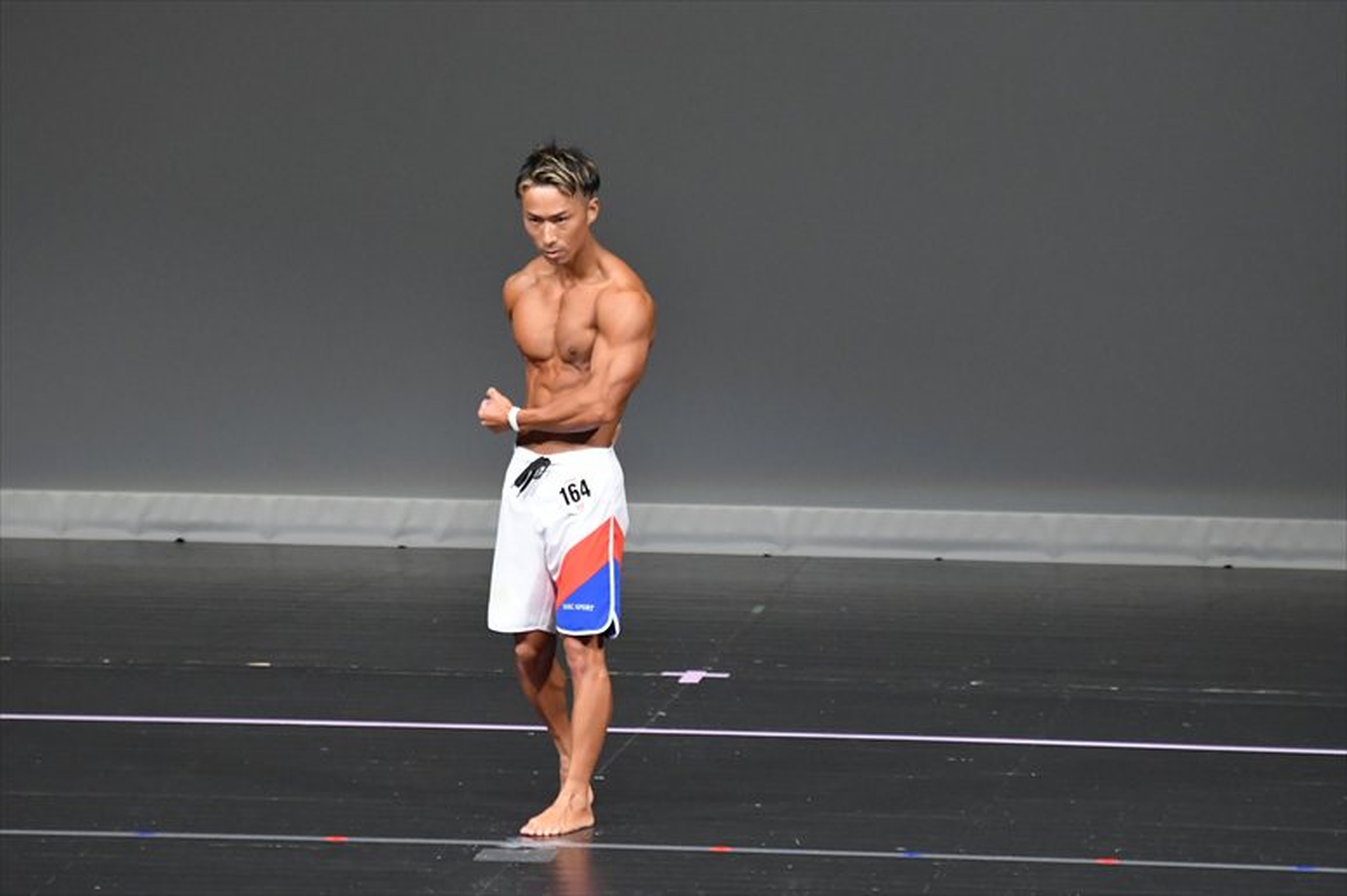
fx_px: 12903
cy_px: 448
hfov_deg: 6.0
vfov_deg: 4.0
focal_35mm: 345
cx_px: 674
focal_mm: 230
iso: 5000
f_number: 5.6
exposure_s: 1/400
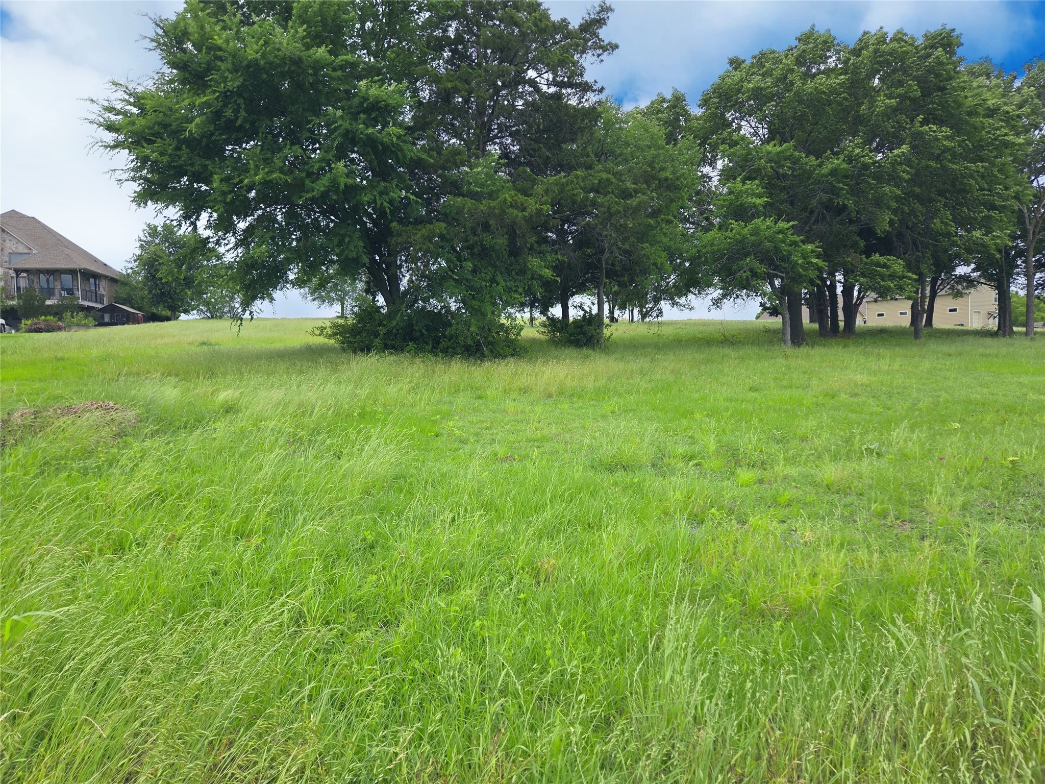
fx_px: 694
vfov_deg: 58.9
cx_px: 522
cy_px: 392
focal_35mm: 23
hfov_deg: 73.9
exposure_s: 1/3788
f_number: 1.8
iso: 80
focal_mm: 5.4
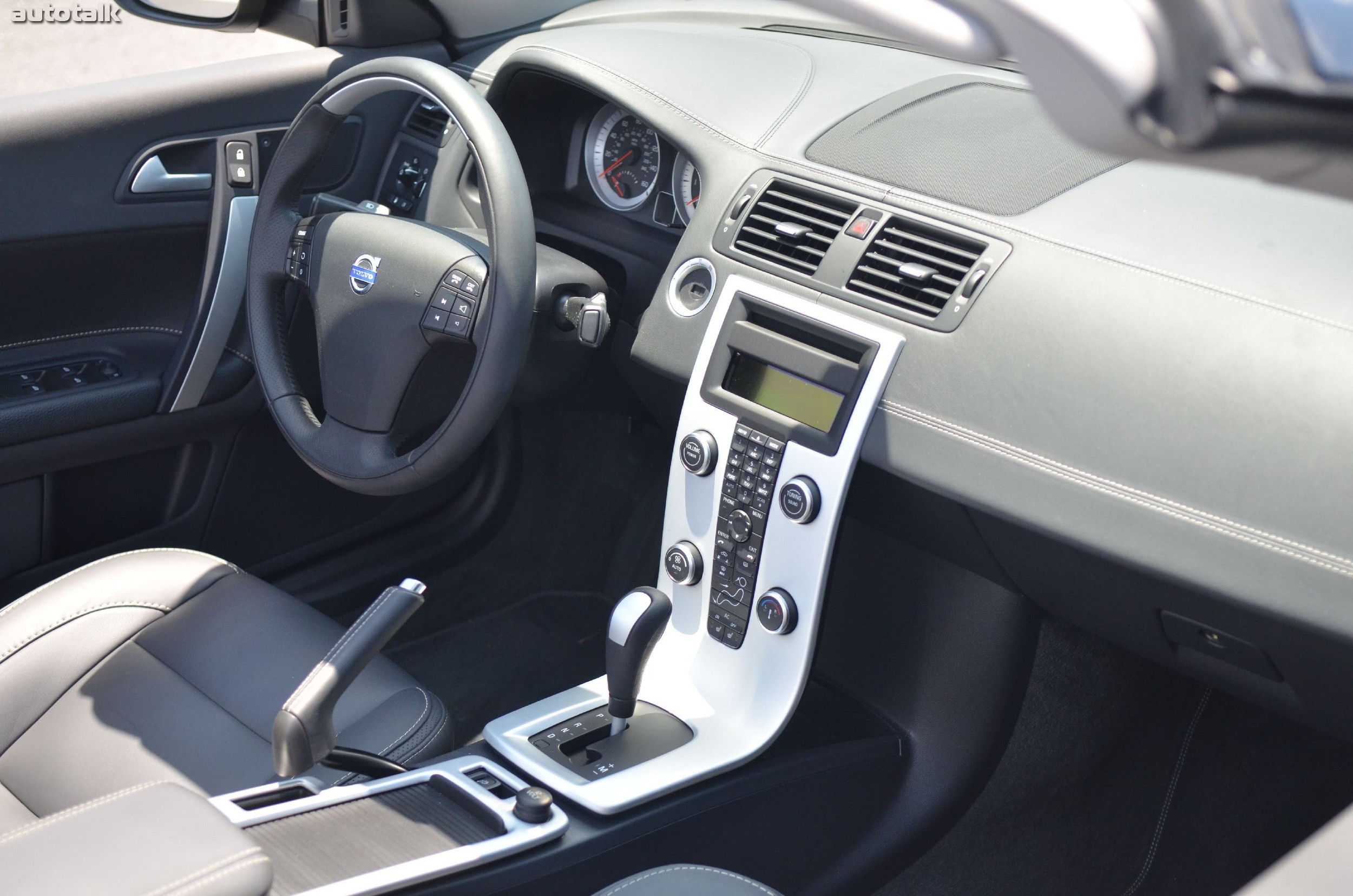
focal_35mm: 51
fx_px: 1913
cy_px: 448
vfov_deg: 26.4
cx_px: 676
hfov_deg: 39.0
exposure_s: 1/800
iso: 800
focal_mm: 34
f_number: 3.2
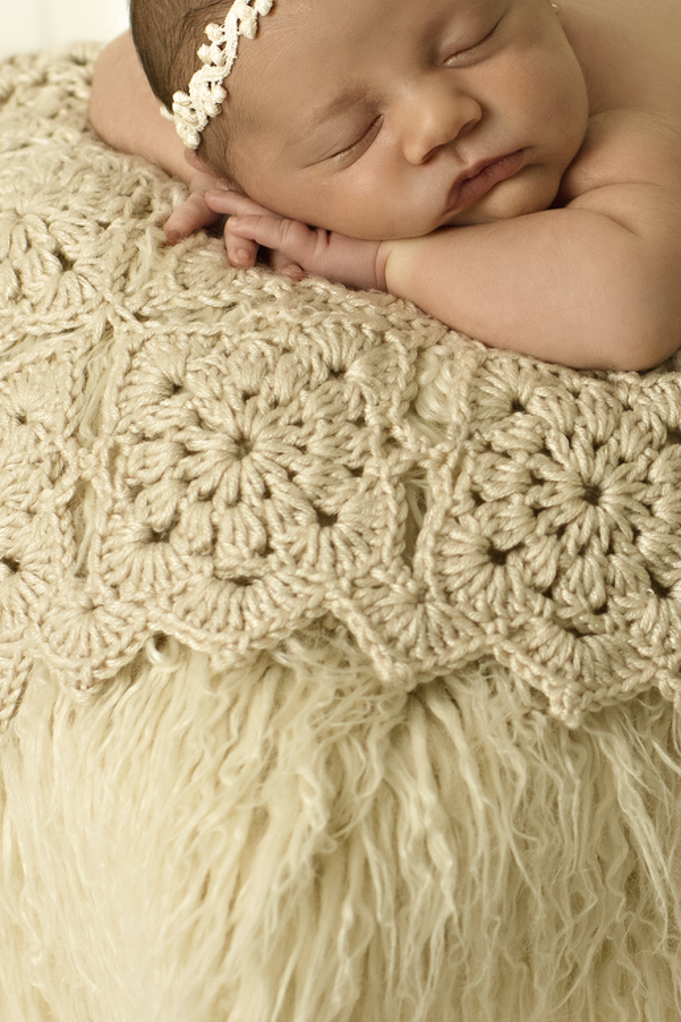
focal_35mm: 122
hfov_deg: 11.1
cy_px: 317
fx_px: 3466
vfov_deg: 16.7
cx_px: 655
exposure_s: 1/200
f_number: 3.2
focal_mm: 35
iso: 400
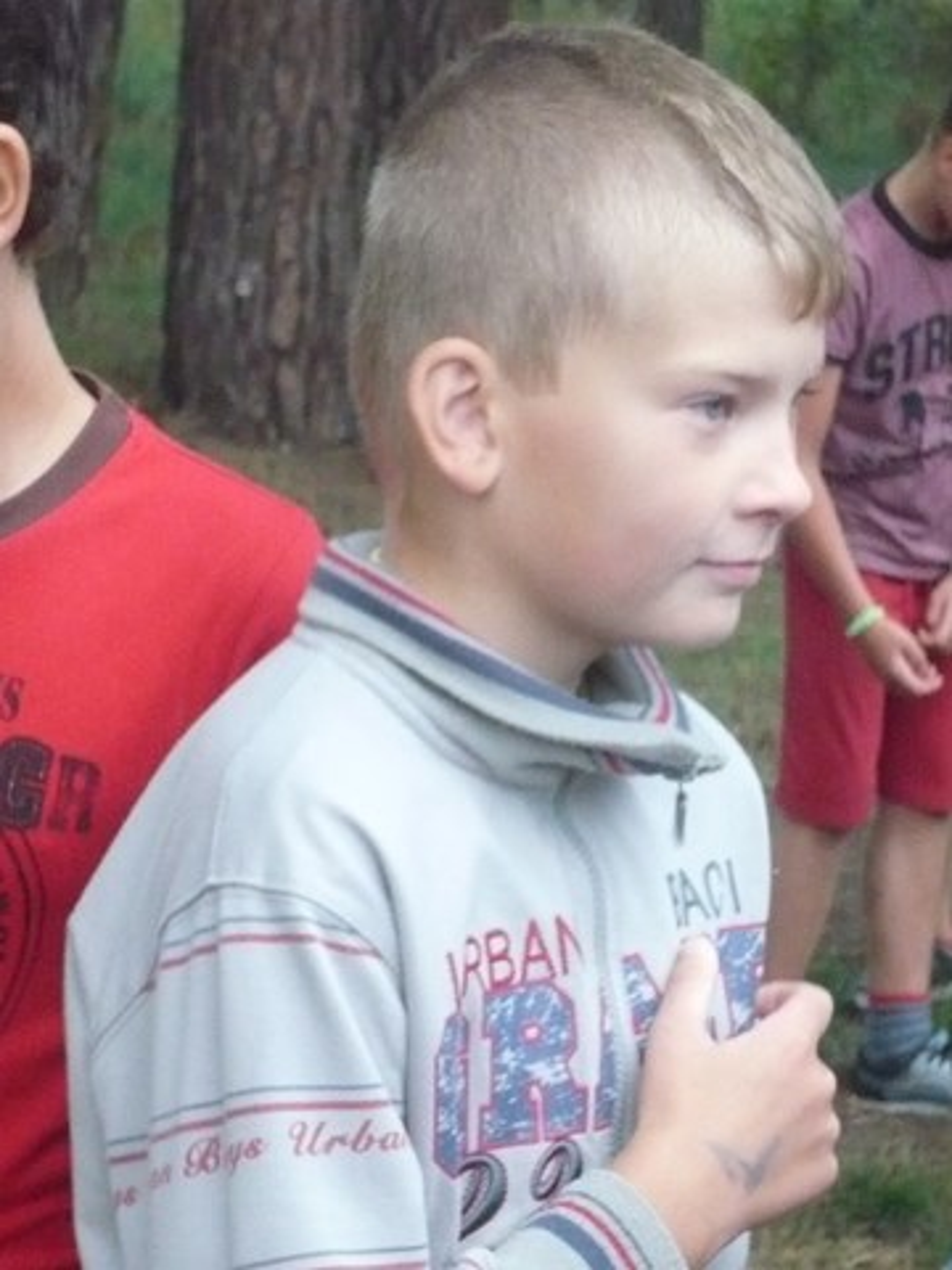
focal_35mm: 133
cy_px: 635
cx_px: 476
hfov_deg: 11.1
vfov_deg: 14.8
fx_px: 4877
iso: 800
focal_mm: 16.1
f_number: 4.8
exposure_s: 1/125
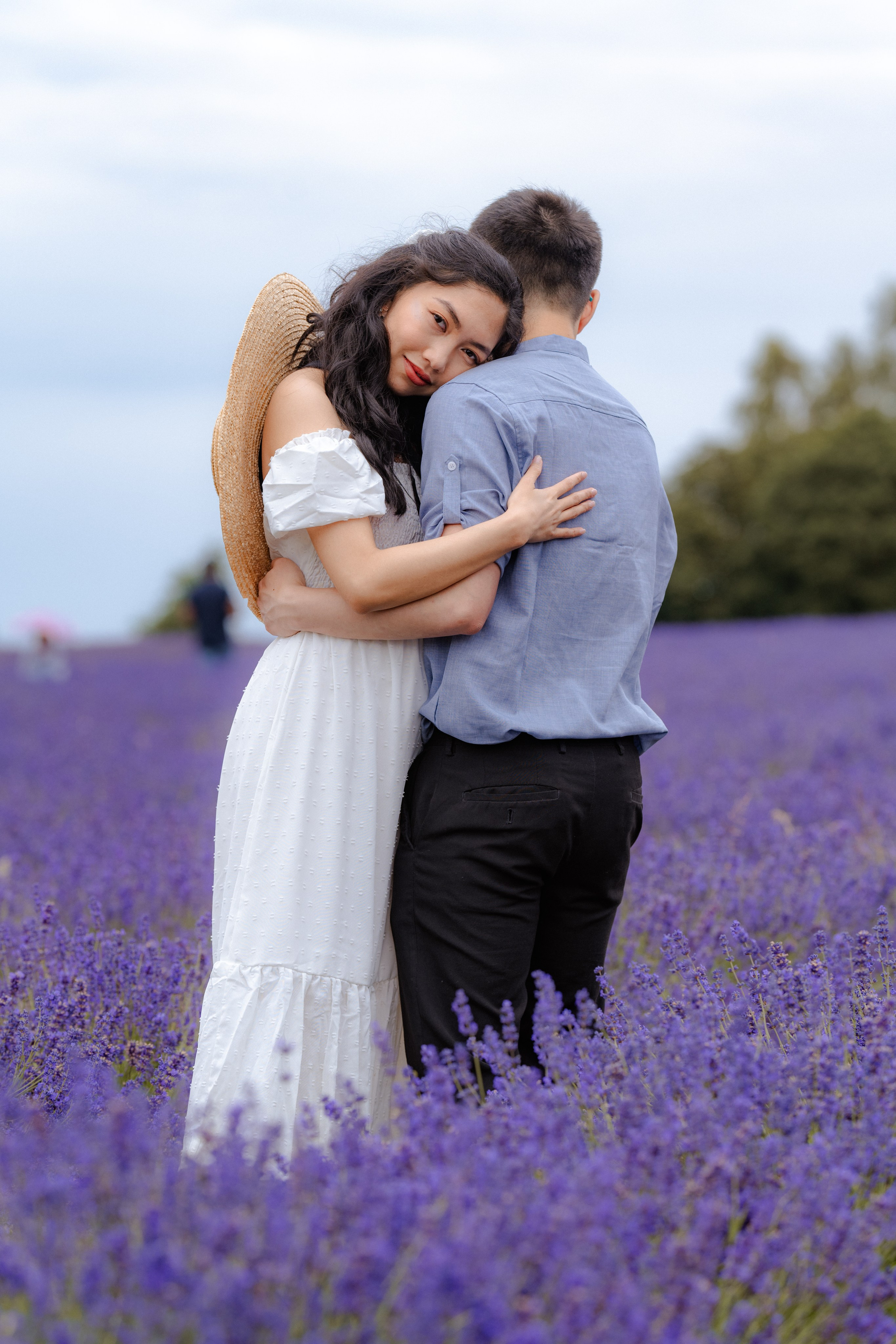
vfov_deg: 15.2
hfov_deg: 10.2
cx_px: 448
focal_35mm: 135
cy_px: 672
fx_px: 5040
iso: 100
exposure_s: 1/400
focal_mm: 135
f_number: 4
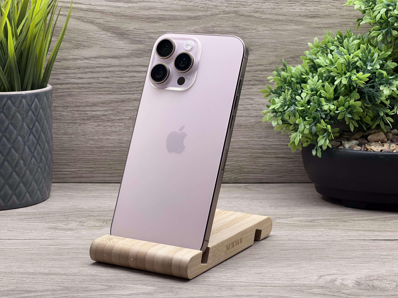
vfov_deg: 19.1
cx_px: 199
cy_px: 149
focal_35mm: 77
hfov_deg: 25.3
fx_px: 885
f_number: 2.8
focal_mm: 9
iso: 64
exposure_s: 1/100
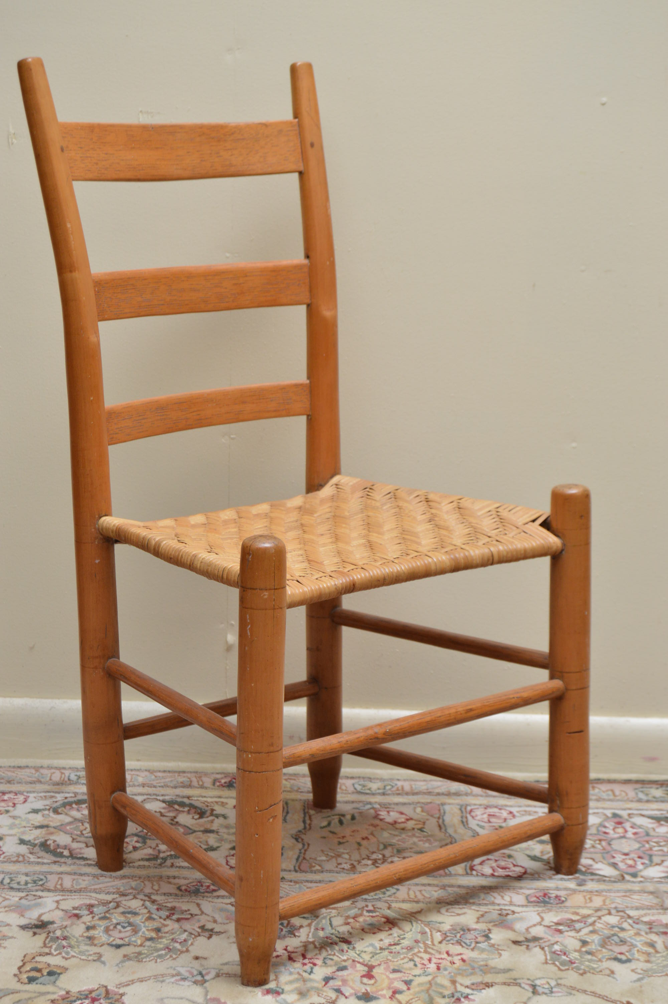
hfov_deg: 18.1
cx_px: 334
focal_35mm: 75
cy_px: 502
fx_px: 2091
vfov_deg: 27.0
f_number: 7.1
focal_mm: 50
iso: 400
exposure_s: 1/80
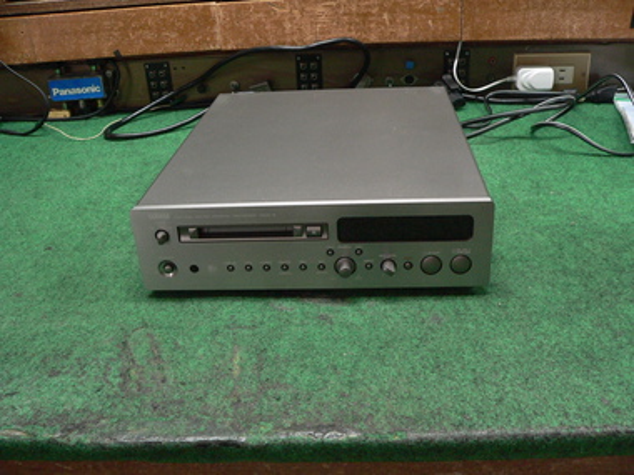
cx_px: 317
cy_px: 238
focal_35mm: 36
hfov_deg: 51.4
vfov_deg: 39.7
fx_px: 659
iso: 200
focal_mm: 6
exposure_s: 1/10
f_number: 2.8
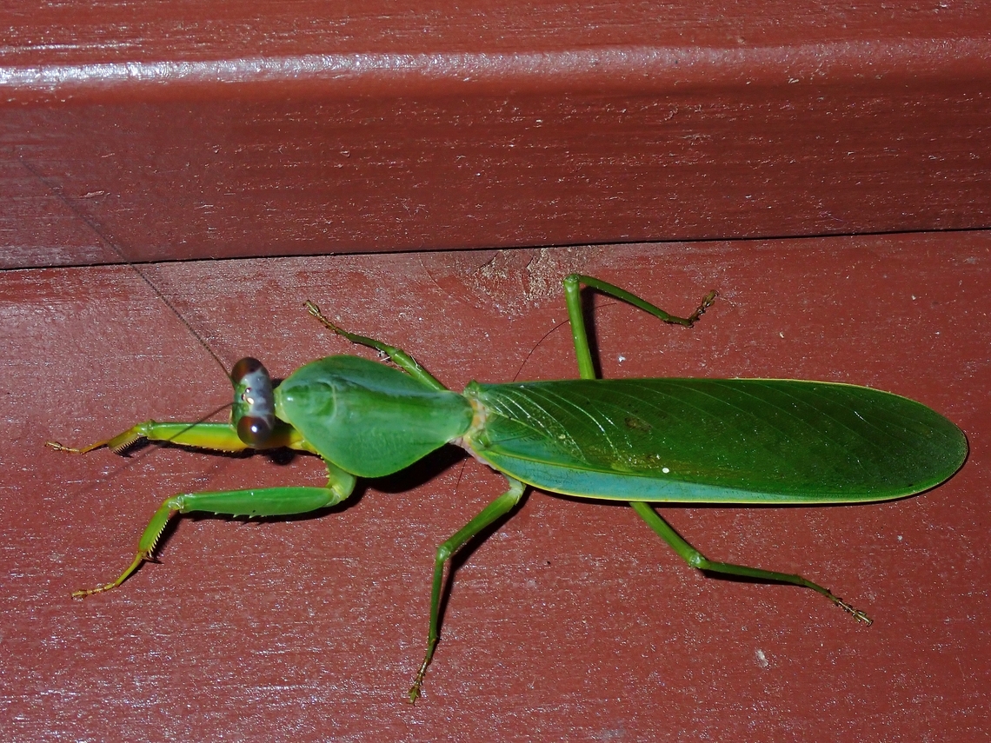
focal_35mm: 100
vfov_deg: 14.8
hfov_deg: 19.6
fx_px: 2863
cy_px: 372
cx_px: 496
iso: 200
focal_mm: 18
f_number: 6.3
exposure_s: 1/200
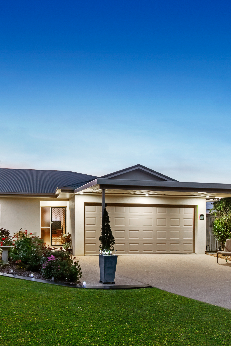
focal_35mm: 25
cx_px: 82
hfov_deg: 50.6
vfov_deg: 71.5
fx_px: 241
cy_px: 173
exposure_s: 1
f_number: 8
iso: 800
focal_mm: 11
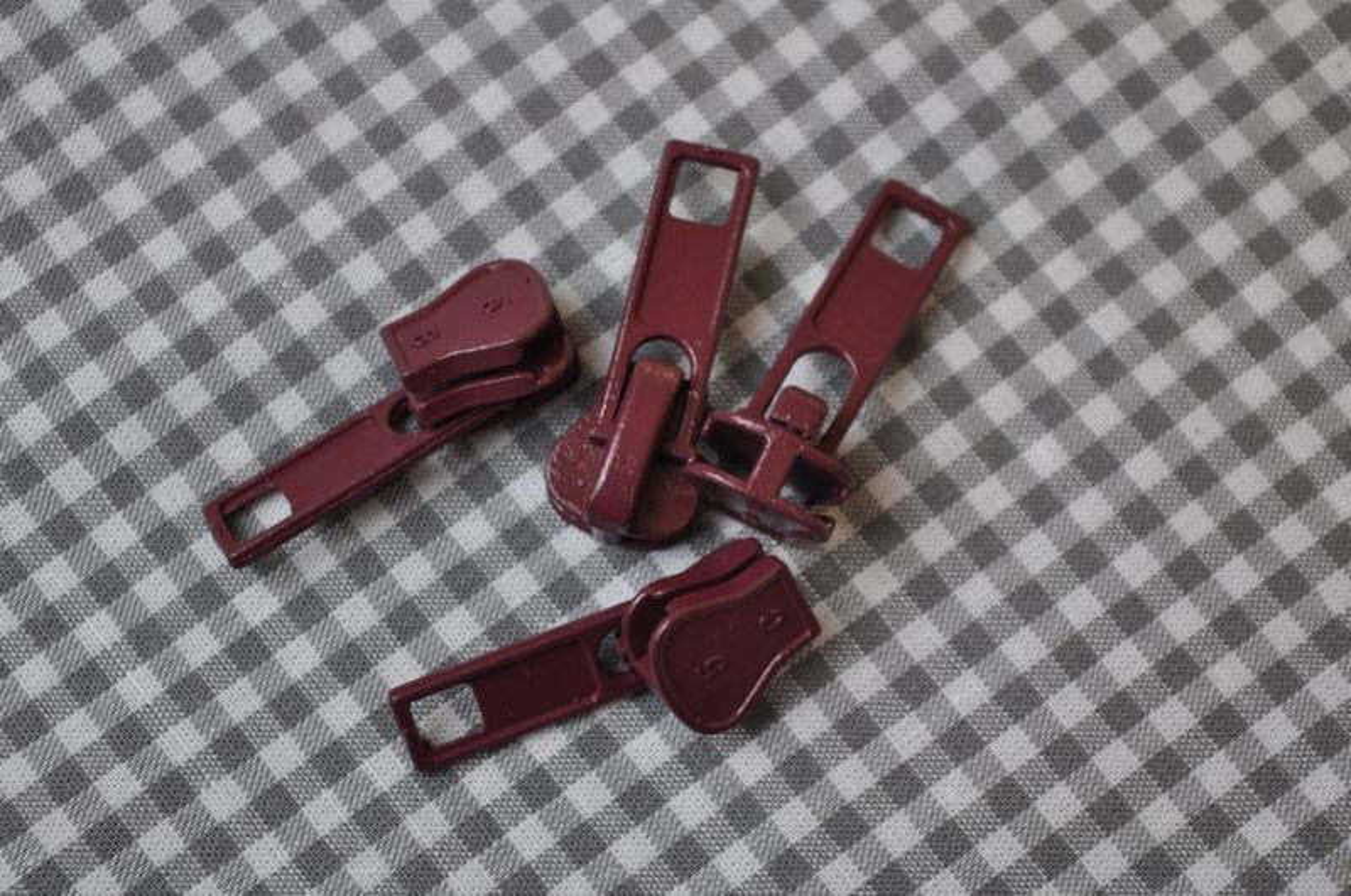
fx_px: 3092
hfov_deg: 24.7
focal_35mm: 82
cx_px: 676
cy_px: 448
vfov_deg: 16.5
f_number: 5.6
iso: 400
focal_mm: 55
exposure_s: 1/100
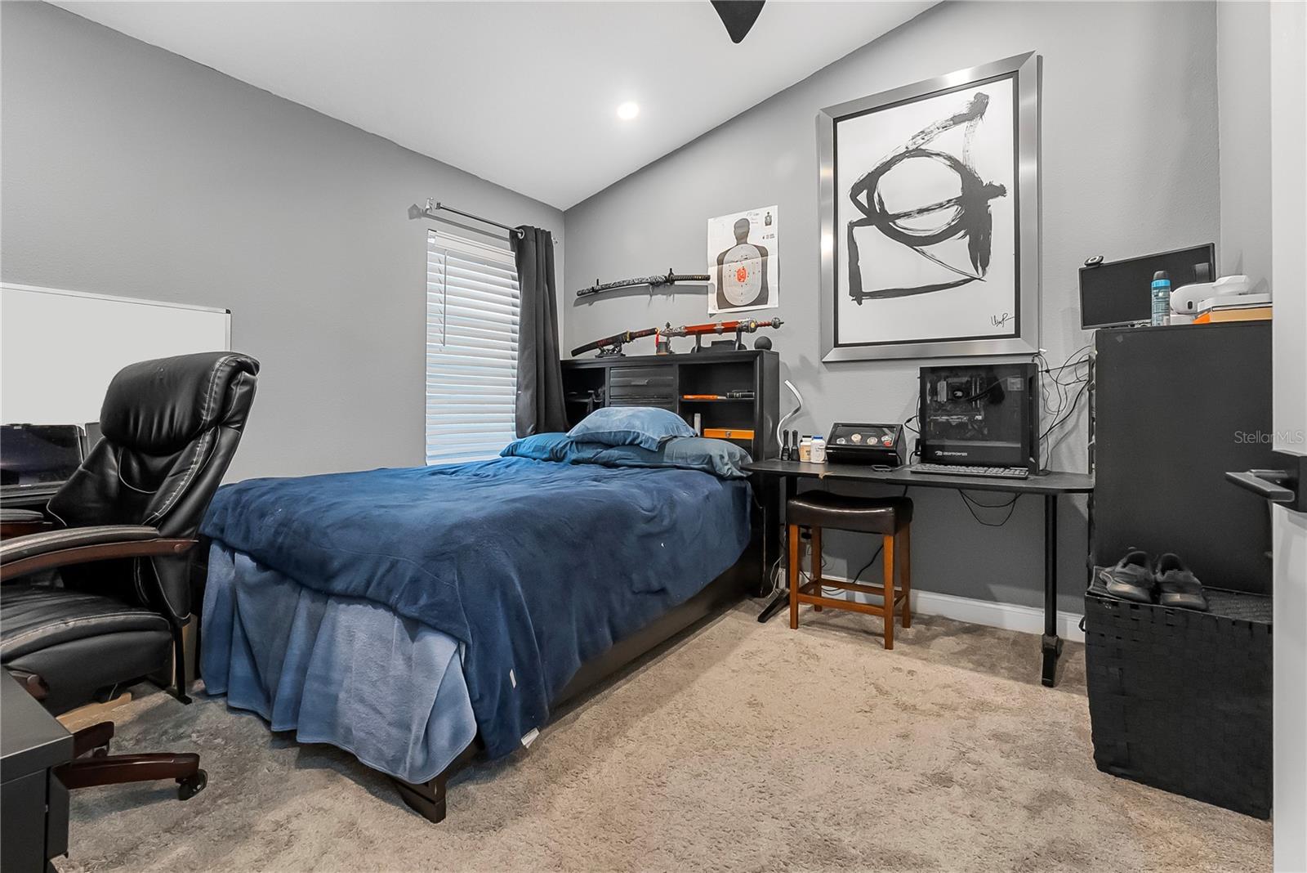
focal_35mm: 16
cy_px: 436
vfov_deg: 73.8
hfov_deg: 96.7
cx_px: 654
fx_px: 581
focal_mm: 16
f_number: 9
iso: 12800
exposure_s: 1/15
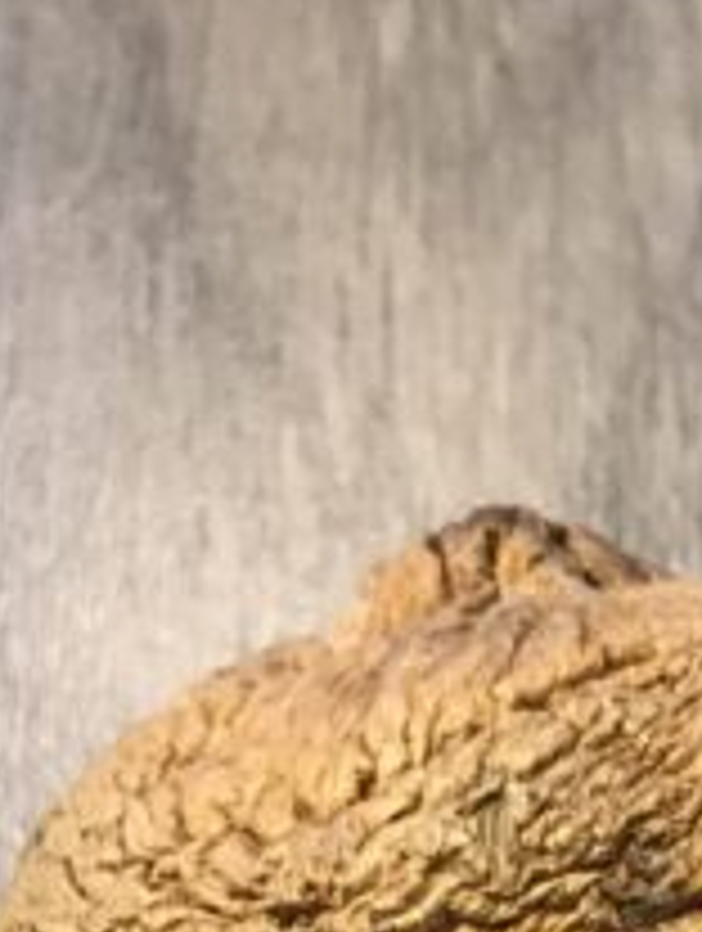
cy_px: 1675
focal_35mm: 108
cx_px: 675
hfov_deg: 13.6
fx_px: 2911
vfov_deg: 15.6
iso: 64
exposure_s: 1/15
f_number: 1.8
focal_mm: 3.99
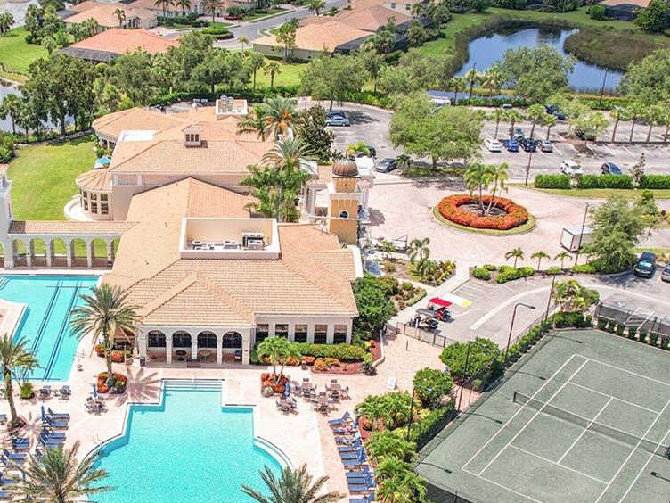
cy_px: 326
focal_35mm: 45
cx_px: 192
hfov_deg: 41.2
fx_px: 871
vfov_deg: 32.0
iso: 100
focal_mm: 8.38
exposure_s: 1/2000
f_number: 2.8
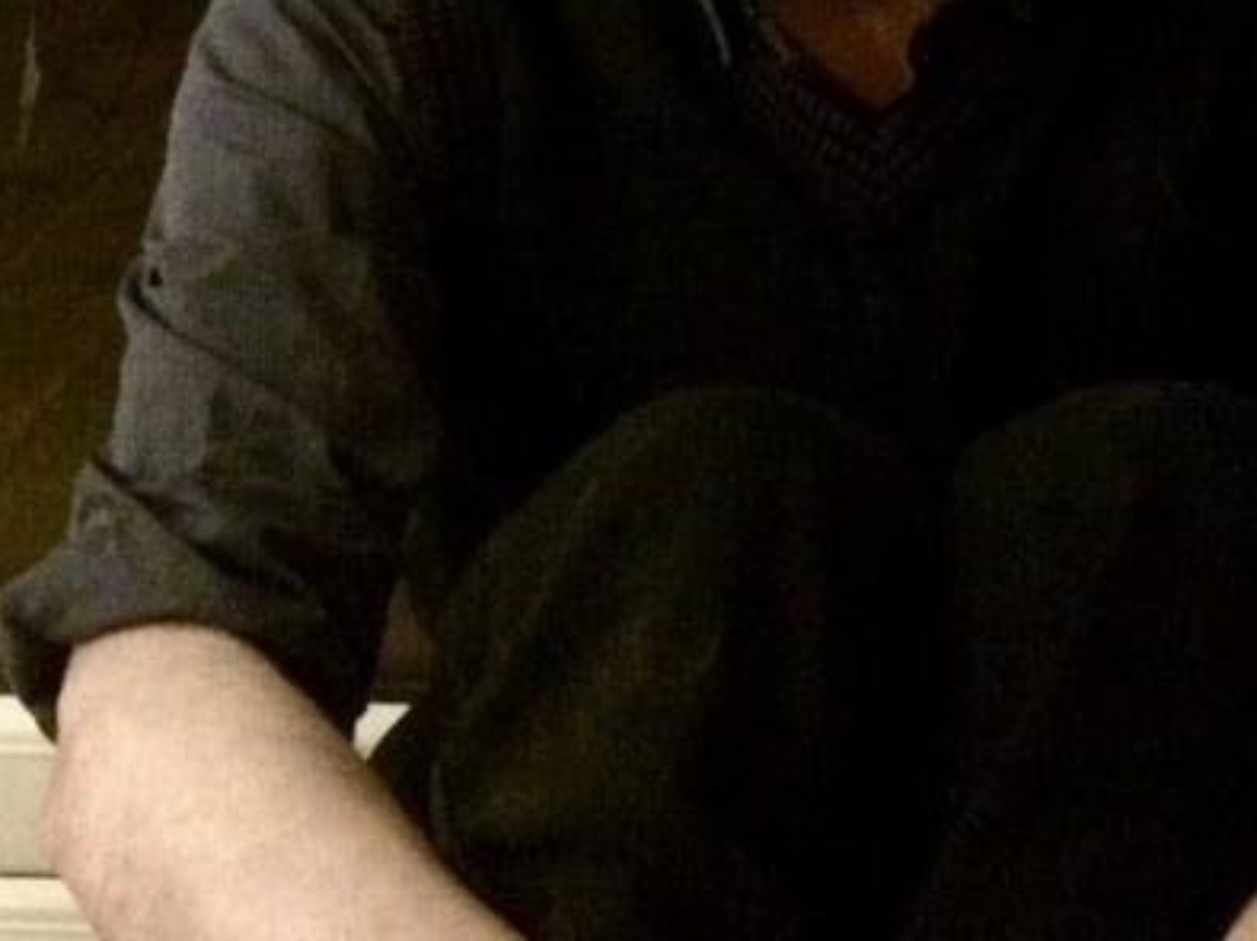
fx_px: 2831
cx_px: 699
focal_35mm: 78
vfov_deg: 18.5
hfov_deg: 25.0
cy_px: 73
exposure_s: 1/15
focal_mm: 4.12
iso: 2500
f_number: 2.2
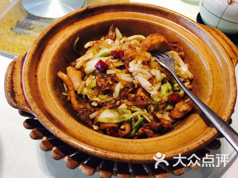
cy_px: 89
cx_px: 119
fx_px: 199
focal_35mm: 29
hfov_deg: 61.7
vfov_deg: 48.2
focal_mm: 4.15
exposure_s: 1/17
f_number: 2.2
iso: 40
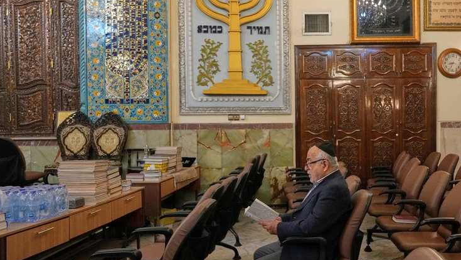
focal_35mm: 35
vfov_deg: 33.7
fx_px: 428
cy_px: 139
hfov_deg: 55.3
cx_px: 312
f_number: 4
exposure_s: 1/500
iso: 4000
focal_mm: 24
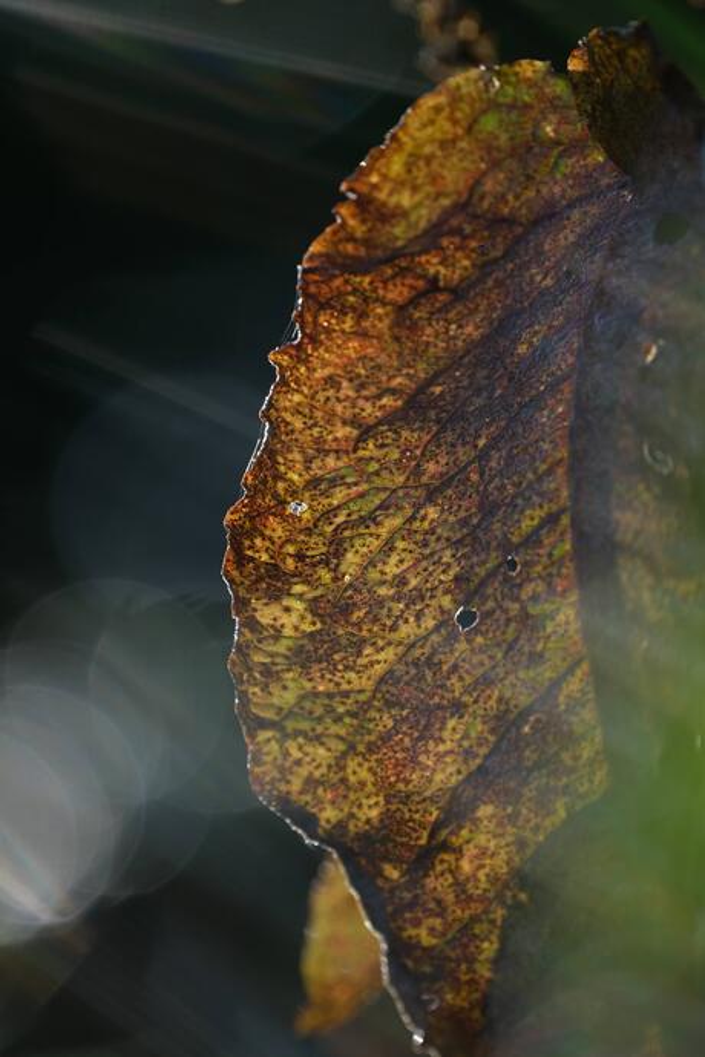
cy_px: 528
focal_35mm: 334
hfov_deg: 4.1
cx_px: 352
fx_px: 9810
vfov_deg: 6.2
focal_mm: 222.5
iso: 250
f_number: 6.4
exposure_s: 1/200
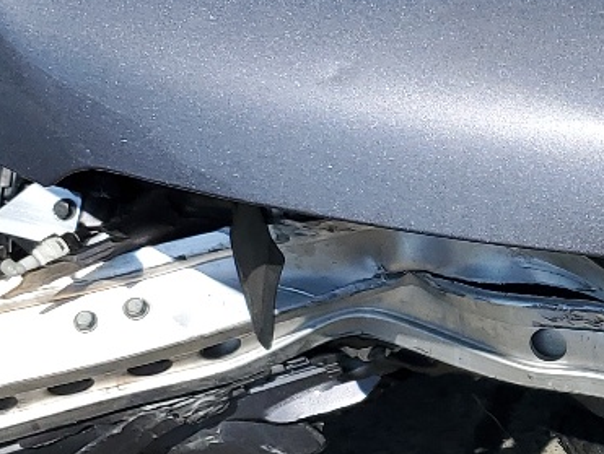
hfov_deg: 16.6
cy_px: 268
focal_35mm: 112
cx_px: 772
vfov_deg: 13.2
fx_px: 1956
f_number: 1.5
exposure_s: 1/3333
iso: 50
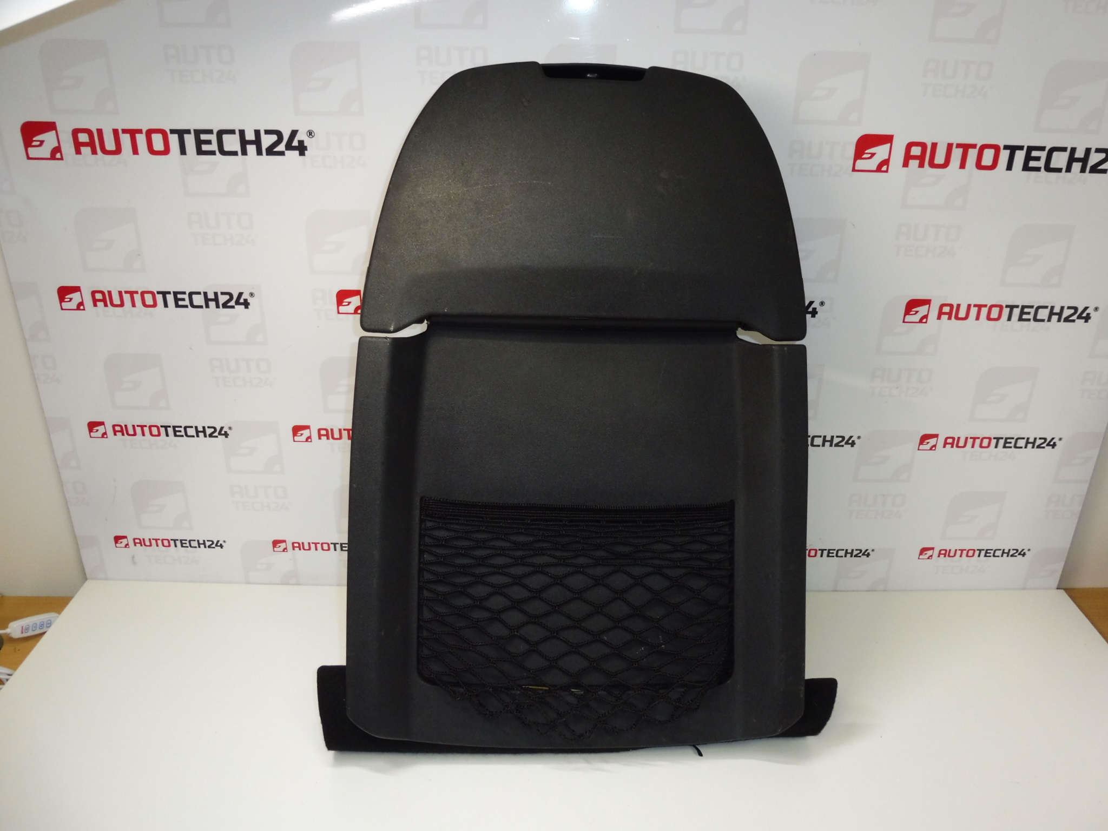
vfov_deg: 51.4
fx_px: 864
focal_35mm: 27
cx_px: 554
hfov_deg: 65.3
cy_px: 416
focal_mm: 4.8
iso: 200
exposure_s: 1/60
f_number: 3.5
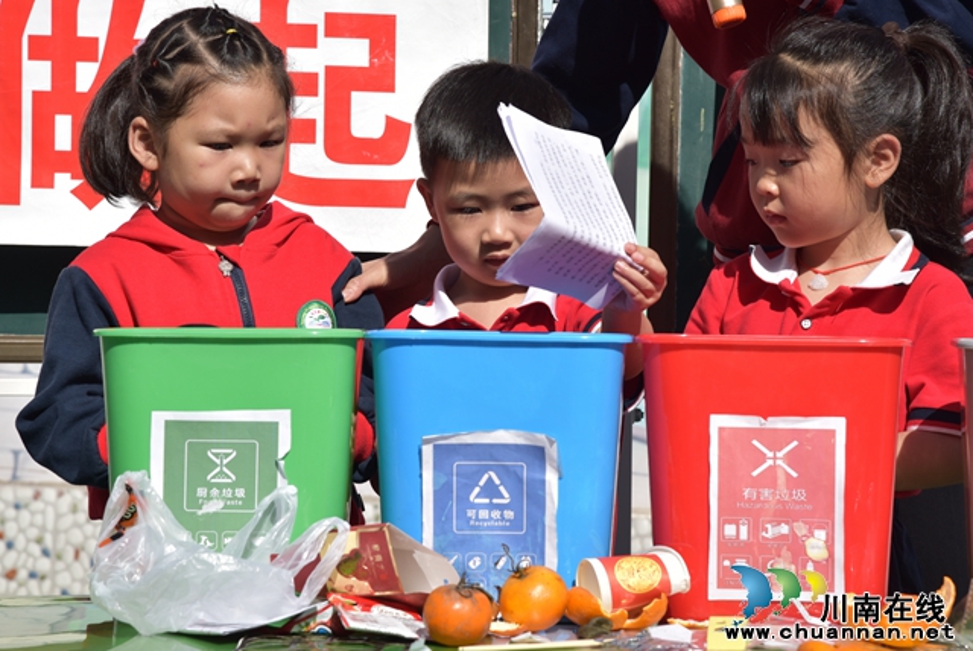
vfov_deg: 11.4
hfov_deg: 17.0
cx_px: 486
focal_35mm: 120
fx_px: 3246
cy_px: 326
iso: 250
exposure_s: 1/500
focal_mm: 120
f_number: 11
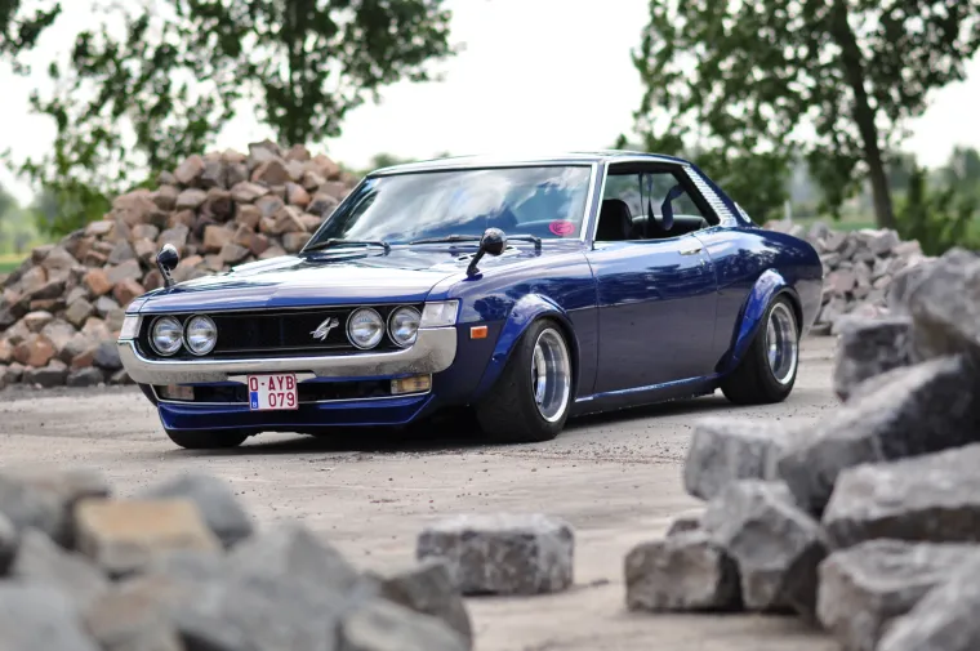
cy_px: 326
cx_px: 490
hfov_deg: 16.1
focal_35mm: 128
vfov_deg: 10.7
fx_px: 3467
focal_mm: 85
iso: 200
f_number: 2.5
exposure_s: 1/3200
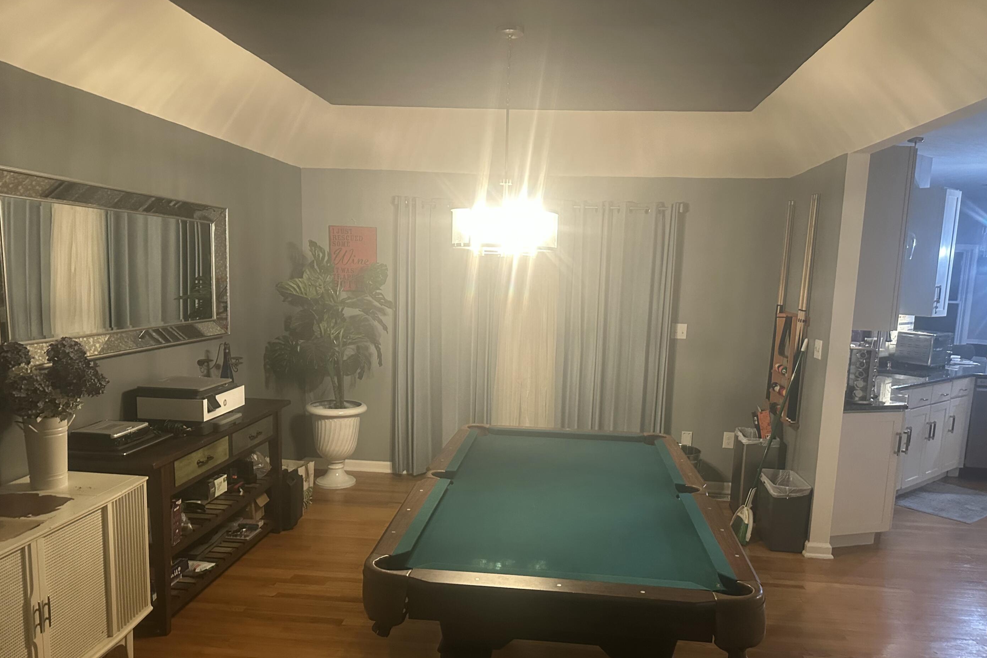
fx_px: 740
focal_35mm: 27
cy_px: 396
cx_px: 510
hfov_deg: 67.4
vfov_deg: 47.6
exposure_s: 1/60
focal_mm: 6.86
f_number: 1.78
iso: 500
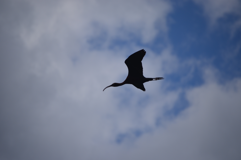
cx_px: 120
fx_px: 2004
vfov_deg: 4.6
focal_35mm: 300
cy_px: 80
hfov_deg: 6.9
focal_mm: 200
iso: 200
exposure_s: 1/3200
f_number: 7.1
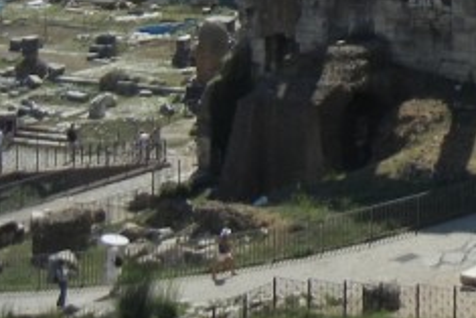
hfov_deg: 13.6
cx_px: 835
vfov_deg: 9.8
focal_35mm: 136
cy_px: -144
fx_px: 1799
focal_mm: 5.4
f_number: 7
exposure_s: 1/487
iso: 160
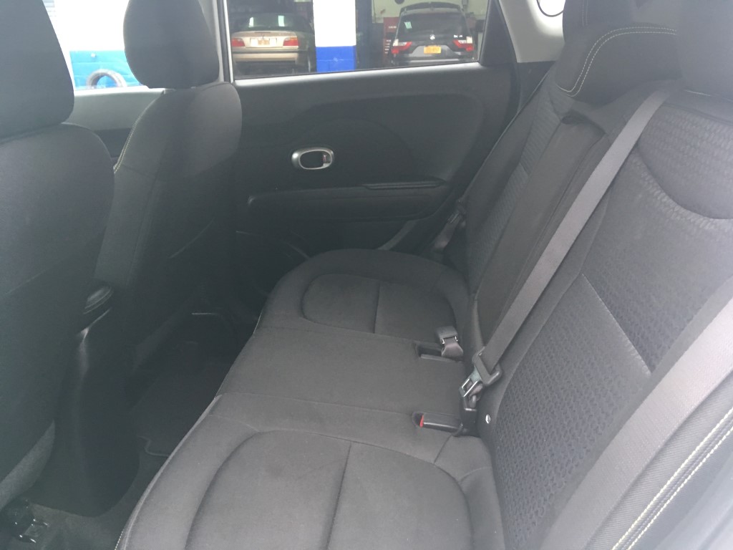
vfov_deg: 48.2
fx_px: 614
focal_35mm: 29
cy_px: 275
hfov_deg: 61.7
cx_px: 366
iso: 100
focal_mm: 4.15
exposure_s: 1/30
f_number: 2.2
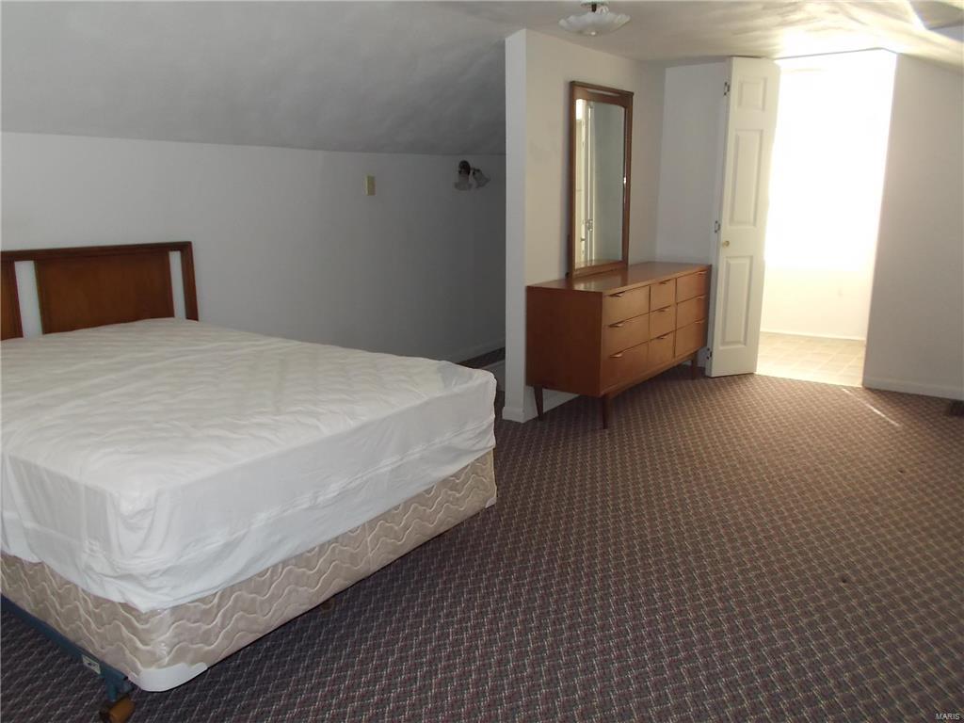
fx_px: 724
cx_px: 482
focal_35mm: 26
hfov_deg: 67.3
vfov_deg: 53.1
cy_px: 362
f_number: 3.2
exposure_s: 1/25
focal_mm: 4.6
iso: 200
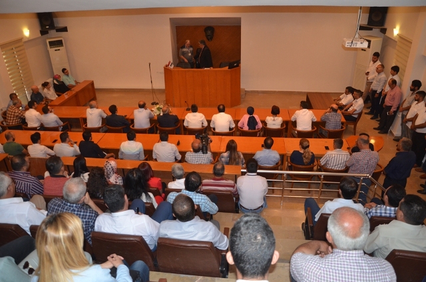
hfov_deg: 67.5
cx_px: 213
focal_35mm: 27
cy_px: 141
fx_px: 319
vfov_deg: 47.7
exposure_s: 1/60
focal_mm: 18
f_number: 3.5
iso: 800
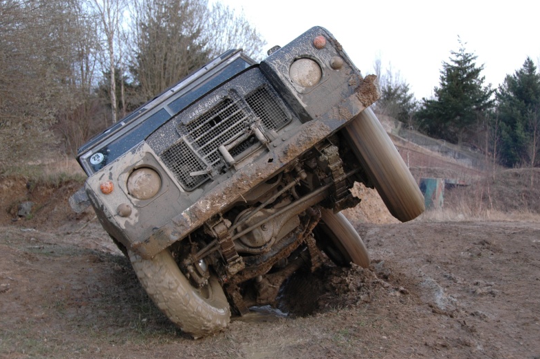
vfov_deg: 25.9
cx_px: 271
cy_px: 181
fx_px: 779
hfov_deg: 38.2
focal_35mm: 52
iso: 320
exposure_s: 1/40
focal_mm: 34
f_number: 4.2
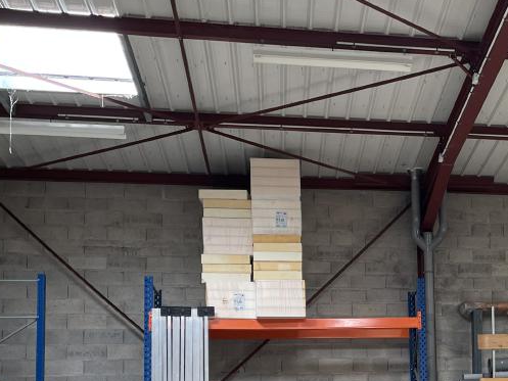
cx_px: 499
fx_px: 983
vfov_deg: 21.3
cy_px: 370
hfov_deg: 27.4
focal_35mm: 67
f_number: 1.6
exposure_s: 1/121
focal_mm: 4.2
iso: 64
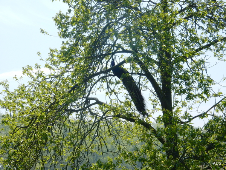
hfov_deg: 14.2
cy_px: 85
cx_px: 113
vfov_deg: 10.7
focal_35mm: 139
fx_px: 907
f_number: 6
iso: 125
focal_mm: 24.7
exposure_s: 1/640
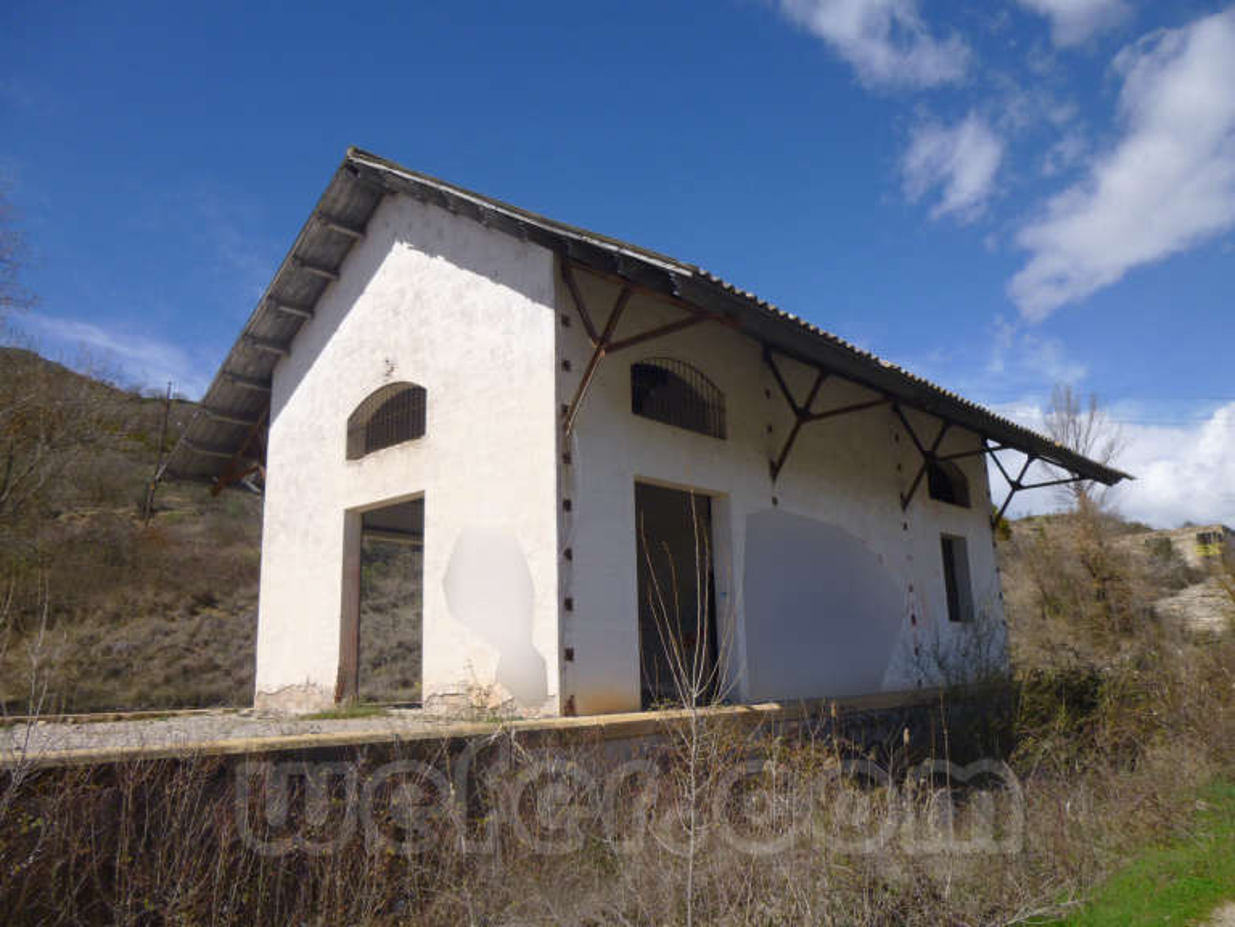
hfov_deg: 69.4
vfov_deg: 54.9
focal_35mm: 25
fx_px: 892
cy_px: 464
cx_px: 618
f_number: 9
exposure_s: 1/200
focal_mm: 4.5
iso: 100
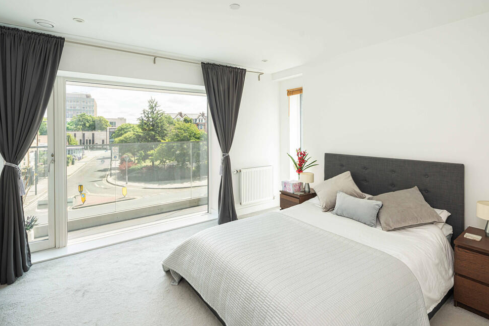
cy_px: 171
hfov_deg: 90.0
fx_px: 245
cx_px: 254
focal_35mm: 18
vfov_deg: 67.4
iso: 250
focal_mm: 17
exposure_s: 1/40
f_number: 8
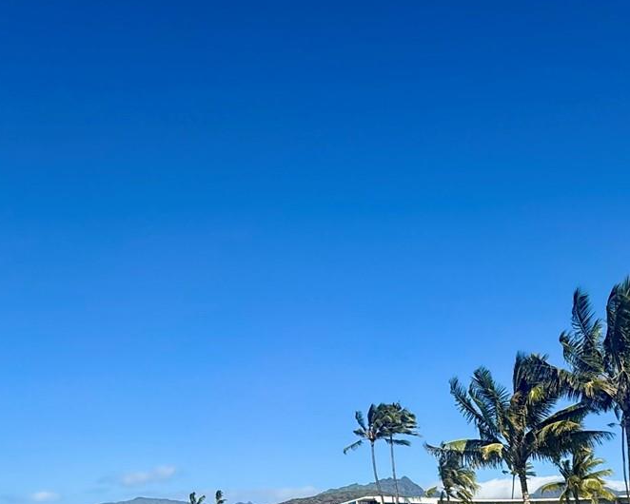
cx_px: 404
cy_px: 516
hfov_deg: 53.4
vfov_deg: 38.9
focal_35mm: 33
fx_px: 615
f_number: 2.2
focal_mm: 2.22
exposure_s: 1/2976
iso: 50
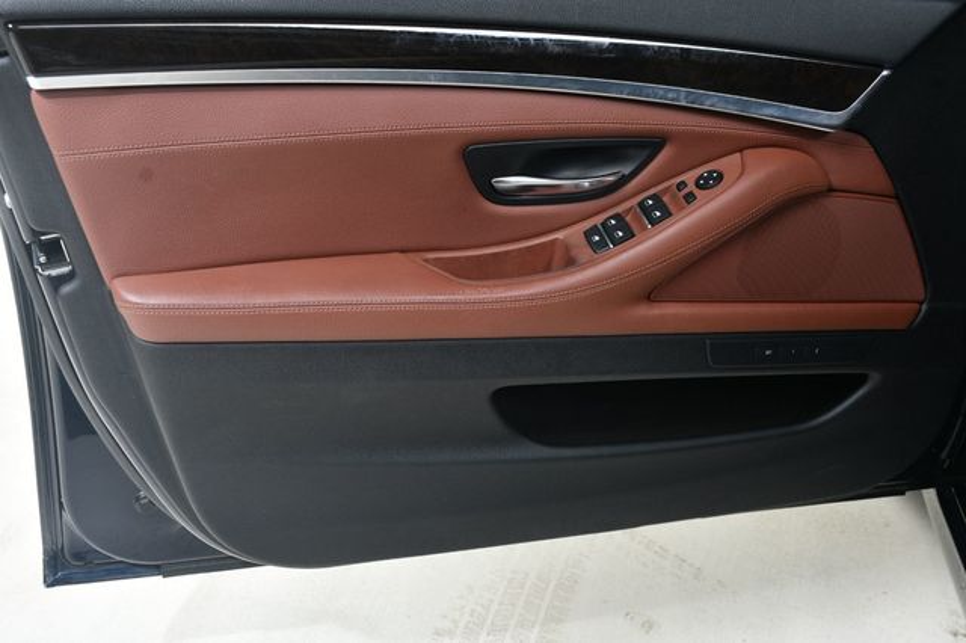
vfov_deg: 29.8
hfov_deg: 43.6
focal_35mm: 45
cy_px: 322
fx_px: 1207
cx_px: 483
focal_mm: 30
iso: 100
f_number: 8
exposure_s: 1/160
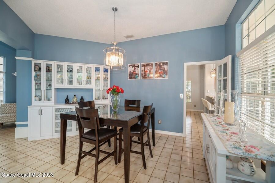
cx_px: 138
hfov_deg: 100.4
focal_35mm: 15
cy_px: 92
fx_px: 115
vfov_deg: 77.4
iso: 200
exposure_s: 1/3.33
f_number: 8
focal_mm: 15
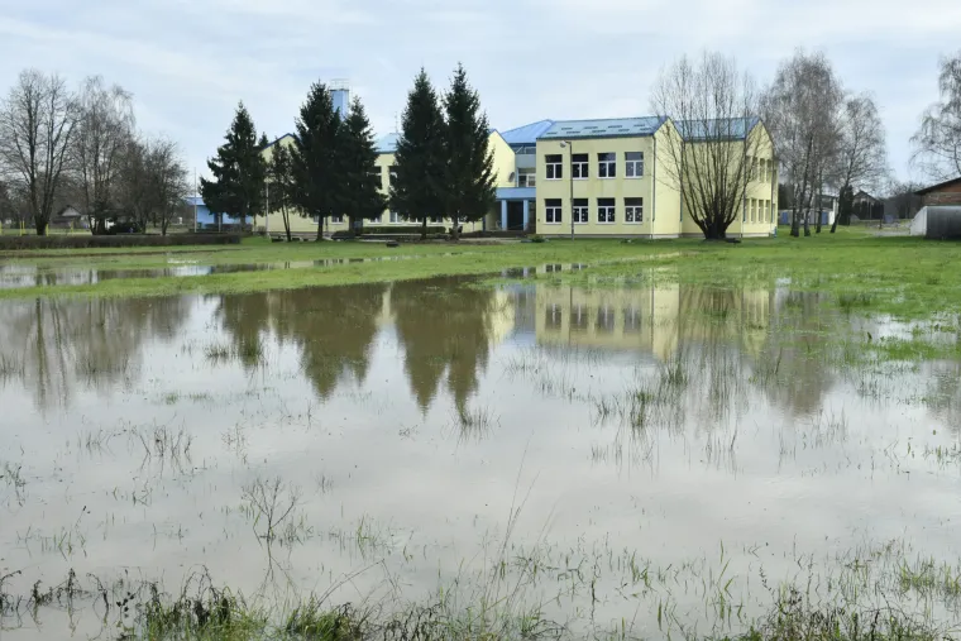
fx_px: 1201
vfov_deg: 29.9
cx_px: 480
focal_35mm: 45
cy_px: 320
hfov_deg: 43.6
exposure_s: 1/500
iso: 640
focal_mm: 30
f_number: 11
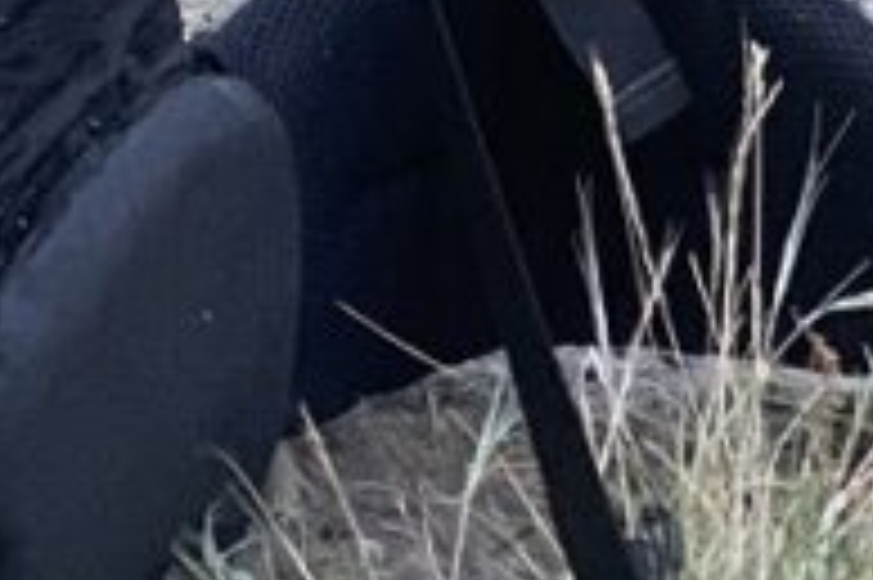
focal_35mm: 286
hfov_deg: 7.0
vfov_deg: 4.6
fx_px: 6929
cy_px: -1066
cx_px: -612
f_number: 2.4
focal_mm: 6
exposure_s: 1/122
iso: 125
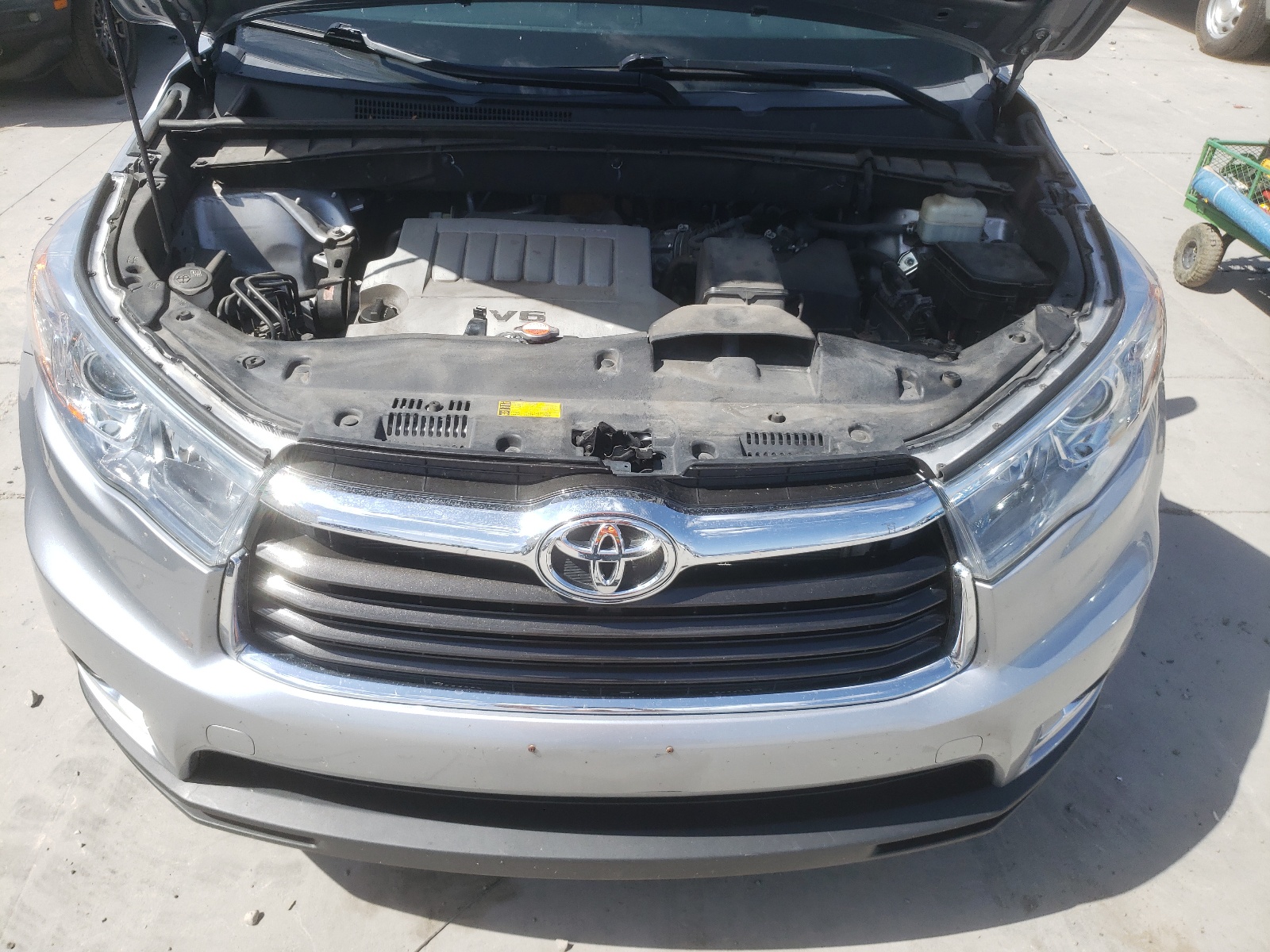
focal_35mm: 26
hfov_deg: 67.3
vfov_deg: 53.1
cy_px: 476
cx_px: 635
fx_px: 954
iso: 50
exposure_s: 1/2000
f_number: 1.5
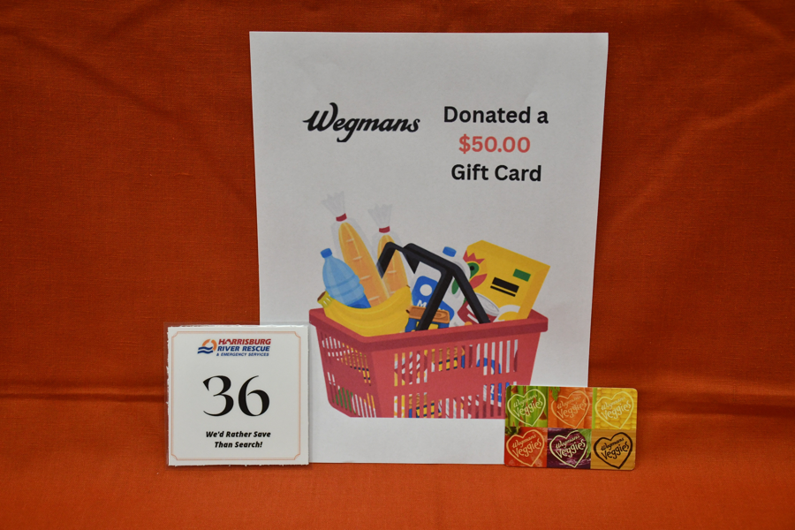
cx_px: 398
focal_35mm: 48
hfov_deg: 41.1
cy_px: 265
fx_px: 1060
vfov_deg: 28.1
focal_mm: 32
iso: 1250
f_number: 5.6
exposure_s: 1/125
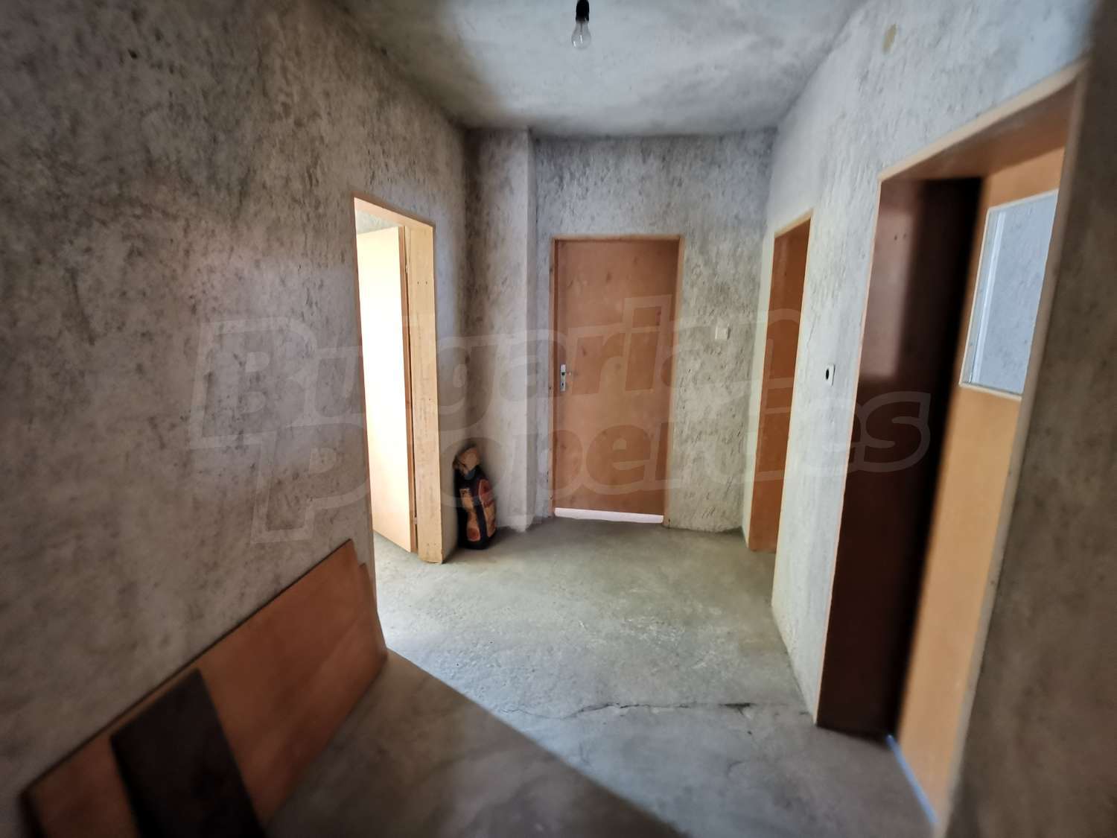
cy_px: 419
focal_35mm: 17
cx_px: 558
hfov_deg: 91.0
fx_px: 549
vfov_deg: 74.7
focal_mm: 2.23
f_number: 2.2
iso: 800
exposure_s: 1/25
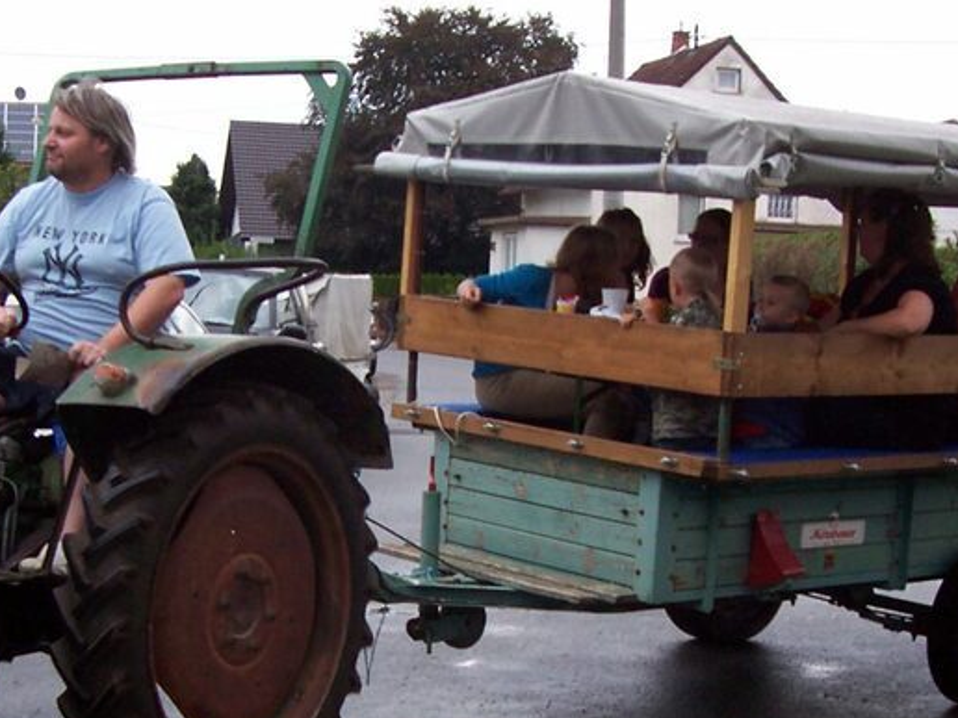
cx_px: 468
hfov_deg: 24.7
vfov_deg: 18.5
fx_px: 2186
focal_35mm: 79
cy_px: 564
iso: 80
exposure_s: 1/186
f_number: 2.7
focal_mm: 5.6
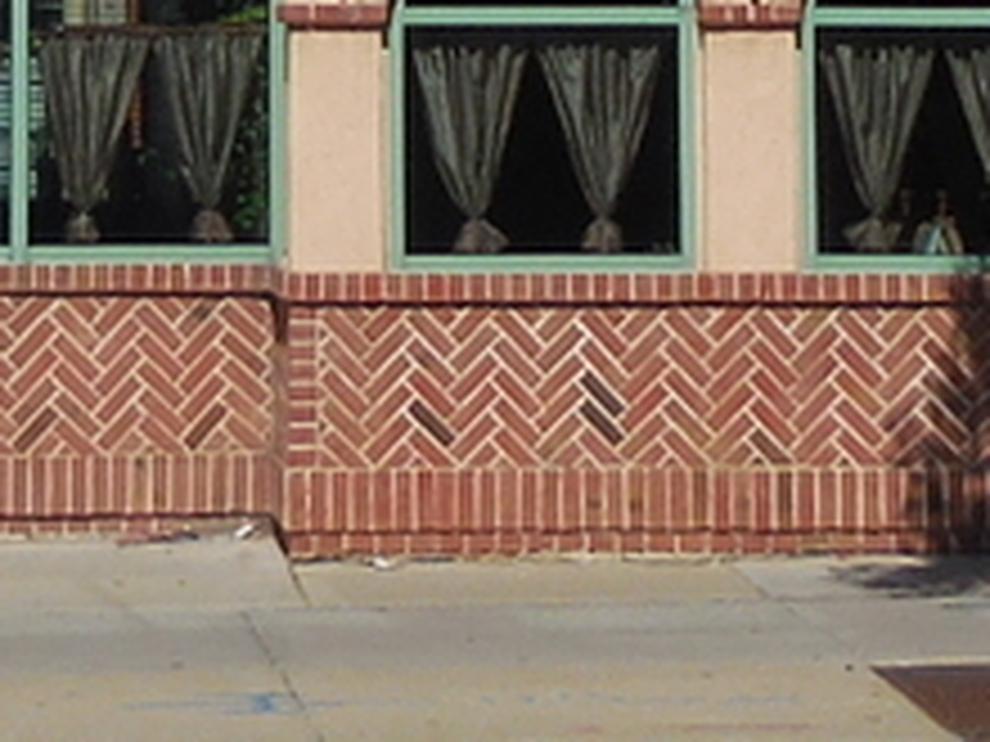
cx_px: 238
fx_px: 5234
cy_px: -643
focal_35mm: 183
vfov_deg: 7.8
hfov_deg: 10.8
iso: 125
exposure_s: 1/640
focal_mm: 5
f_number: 7
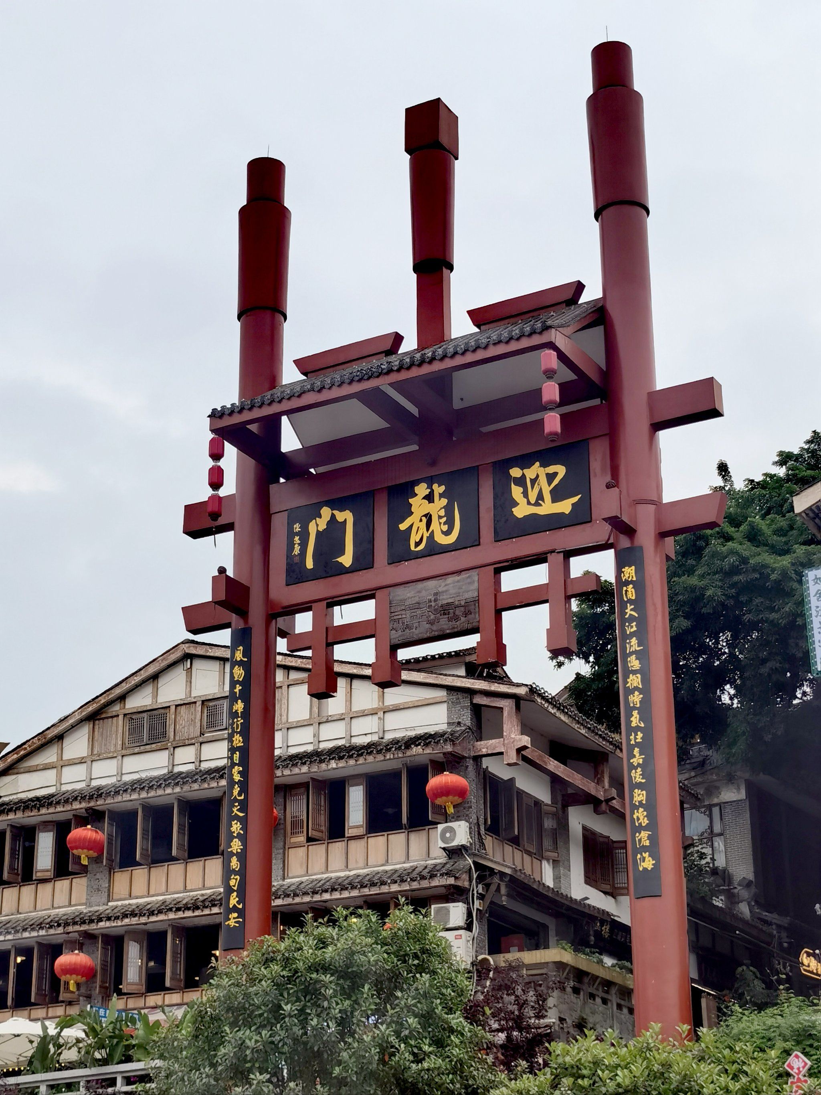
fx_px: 2056
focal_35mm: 65
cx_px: 410
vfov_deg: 29.8
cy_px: 548
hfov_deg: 22.6
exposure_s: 1/2500
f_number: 1.8
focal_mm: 5.54
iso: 50
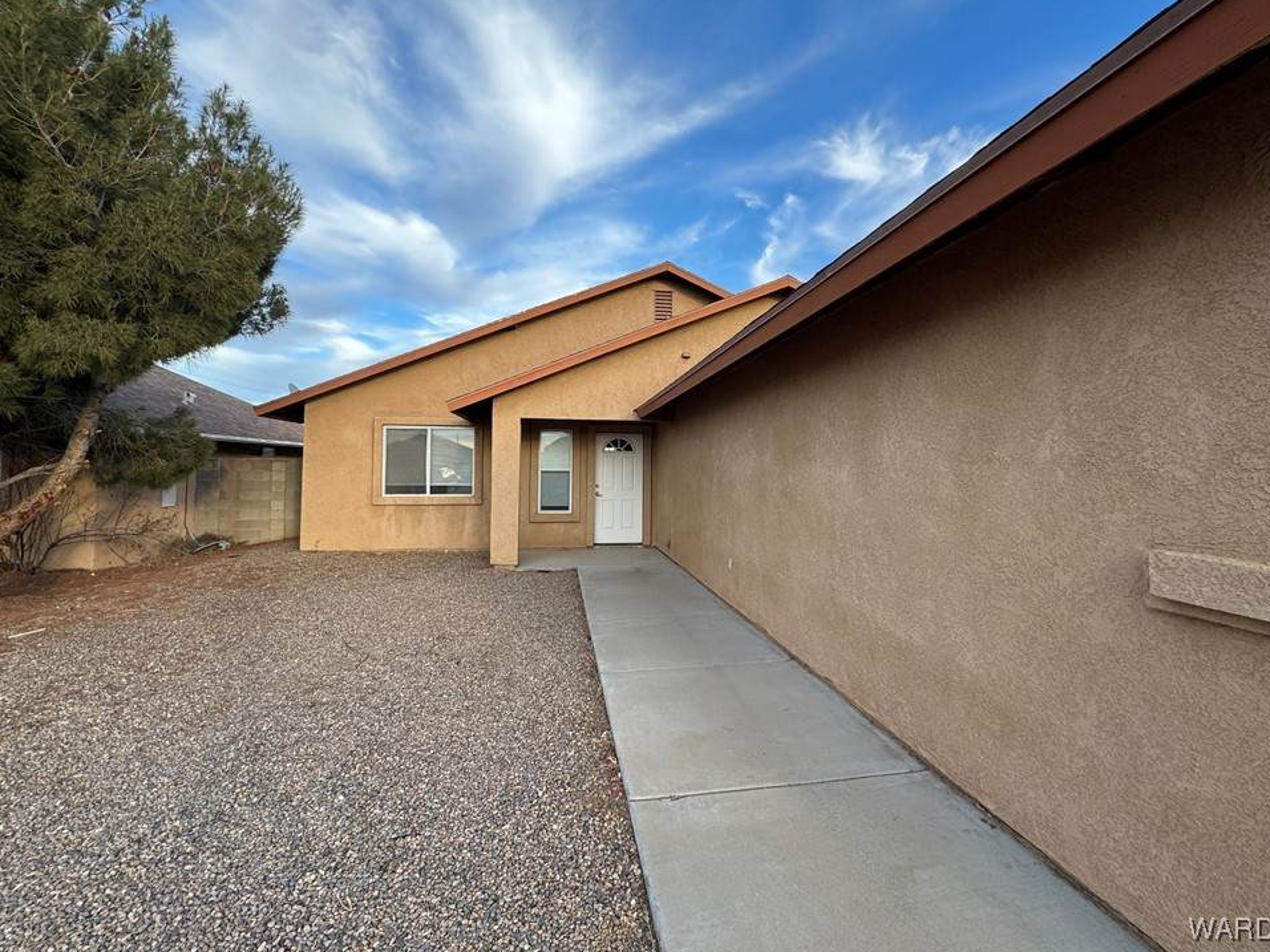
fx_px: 550
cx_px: 639
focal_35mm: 15
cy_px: 449
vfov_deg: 81.7
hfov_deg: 98.2
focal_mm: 2.22
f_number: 2.2
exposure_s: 1/283
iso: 40
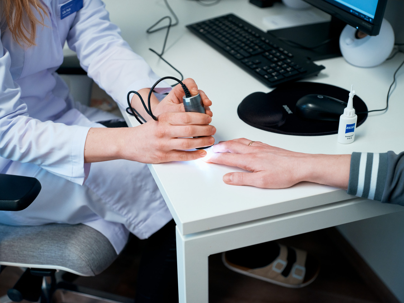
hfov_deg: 37.5
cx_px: 202
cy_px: 152
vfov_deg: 28.6
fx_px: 595
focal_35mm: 51
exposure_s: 1/125
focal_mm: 64
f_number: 4
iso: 1000
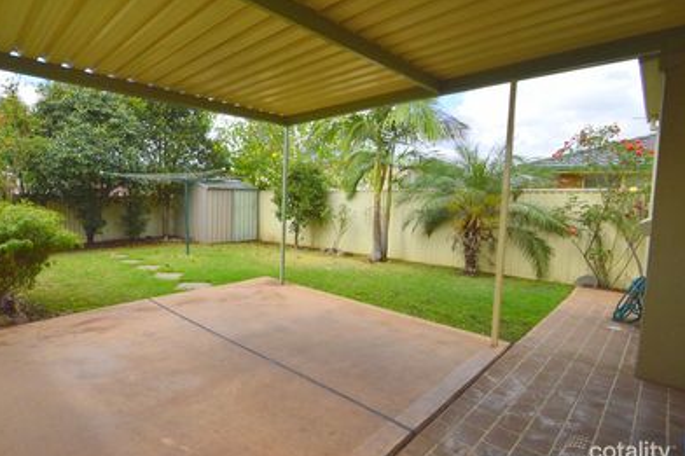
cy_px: 214
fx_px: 342
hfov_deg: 89.3
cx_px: 288
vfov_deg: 67.3
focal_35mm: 18
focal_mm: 10
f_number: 11
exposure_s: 1/400
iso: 400
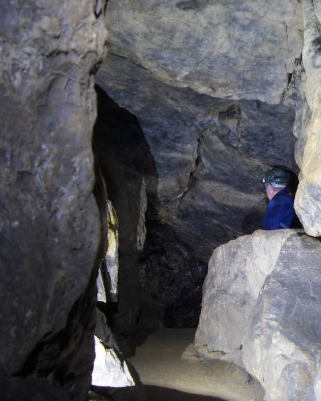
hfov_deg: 29.1
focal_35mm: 51
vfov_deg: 36.6
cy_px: 201
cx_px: 253
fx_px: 605
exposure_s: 4
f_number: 3.5
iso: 80
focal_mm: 6.6
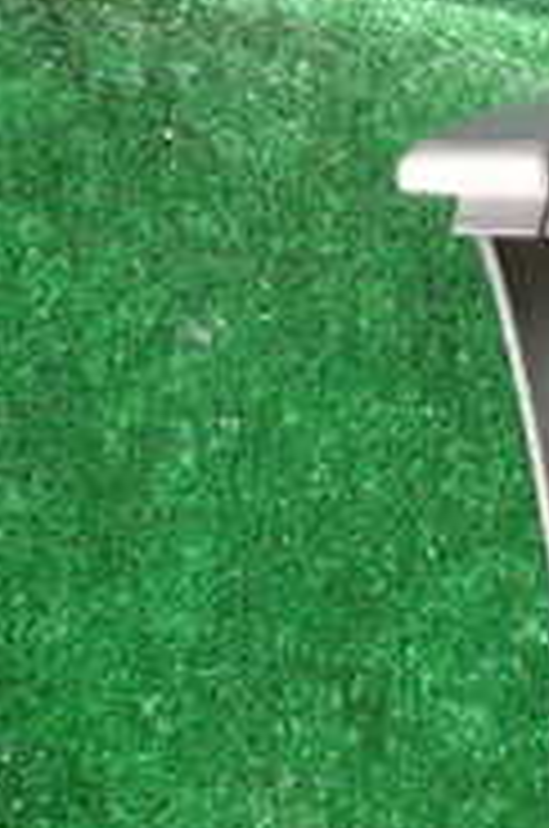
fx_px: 2342
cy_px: 864
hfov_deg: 11.6
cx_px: 1202
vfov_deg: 19.4
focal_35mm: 102
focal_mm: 5.4
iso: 125
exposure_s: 1/60
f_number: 2.3
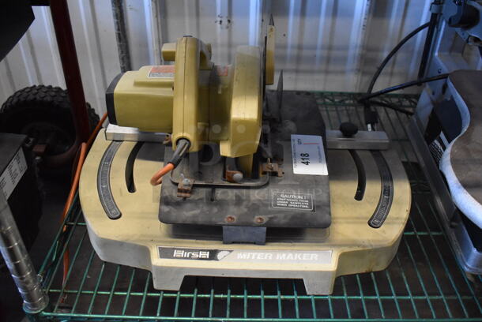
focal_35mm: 33
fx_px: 442
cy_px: 161
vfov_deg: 40.1
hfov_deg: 57.2
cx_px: 241
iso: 5000
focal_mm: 22
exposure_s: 1/125
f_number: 3.8
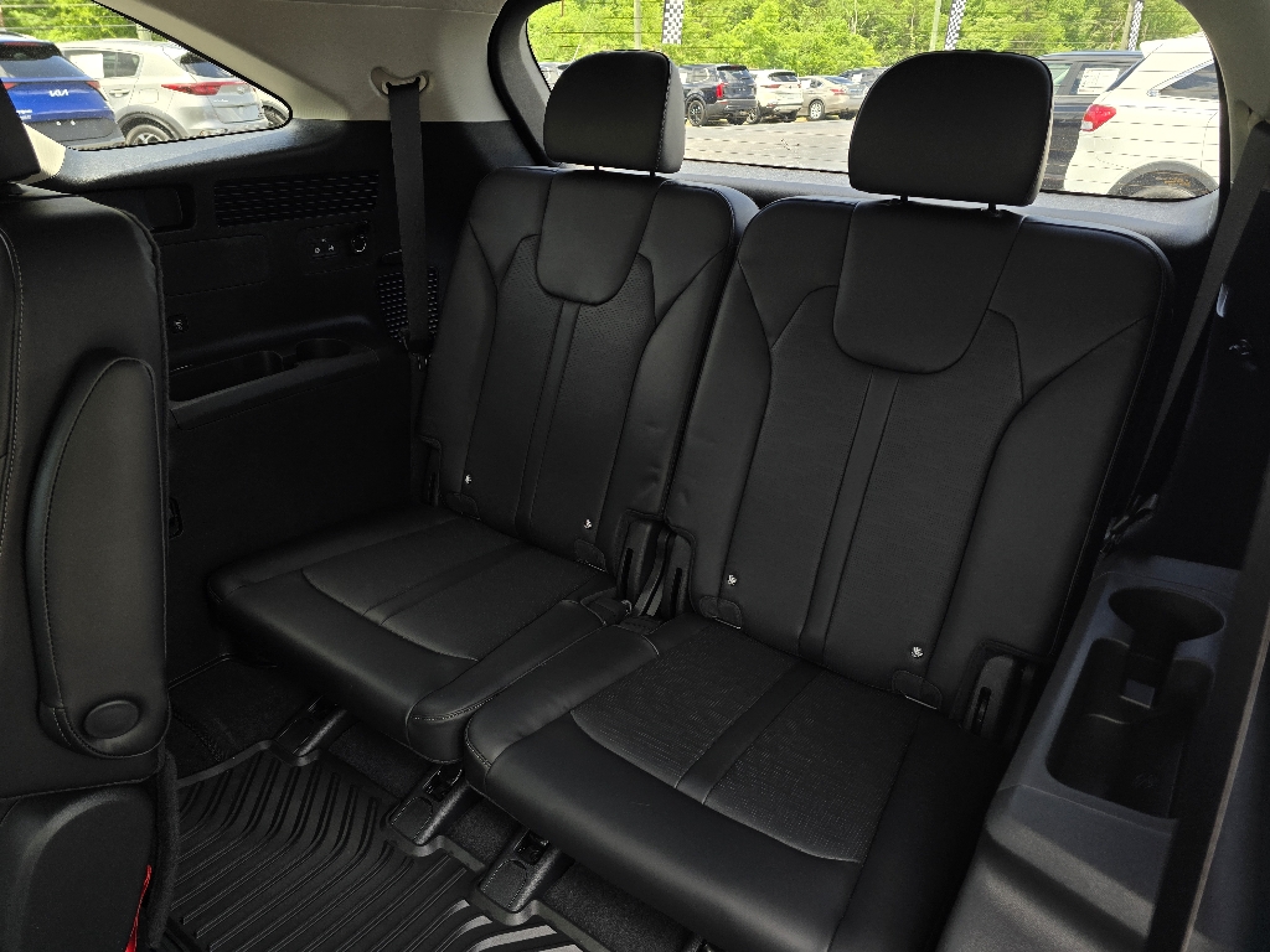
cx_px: 635
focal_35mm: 23
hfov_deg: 73.9
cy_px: 476
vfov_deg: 58.9
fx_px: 844
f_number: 1.7
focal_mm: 6.3
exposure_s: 1/182
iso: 64
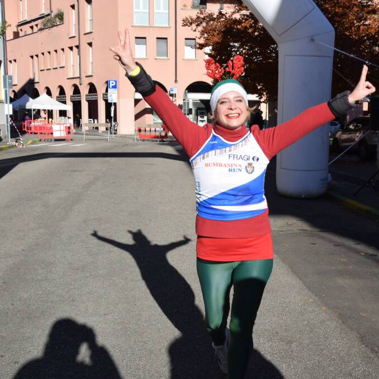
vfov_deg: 36.8
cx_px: 259
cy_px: 190
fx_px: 570
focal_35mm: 46
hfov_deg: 36.3
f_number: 9
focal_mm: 24
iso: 200
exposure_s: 1/320
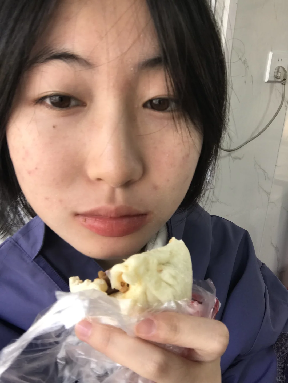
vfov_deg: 56.8
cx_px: 144
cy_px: 192
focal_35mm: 32
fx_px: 355
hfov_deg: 44.2
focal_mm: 2.87
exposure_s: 1/49
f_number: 2.2
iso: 32
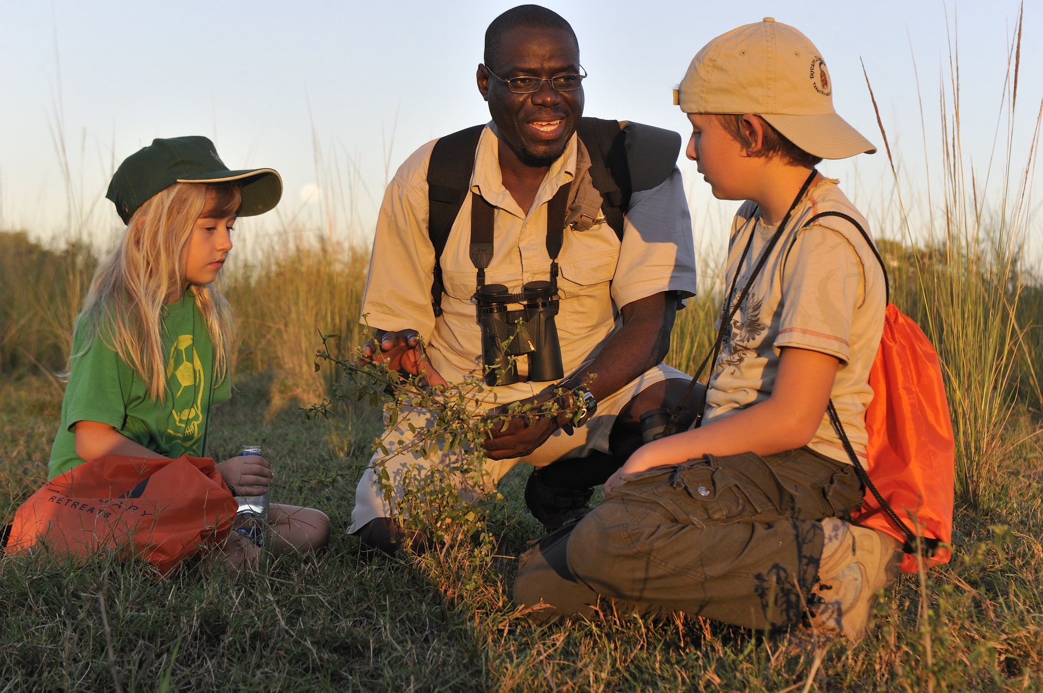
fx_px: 2026
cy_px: 346
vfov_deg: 19.4
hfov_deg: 28.9
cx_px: 522
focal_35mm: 70
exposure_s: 1/160
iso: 400
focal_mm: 70
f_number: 5
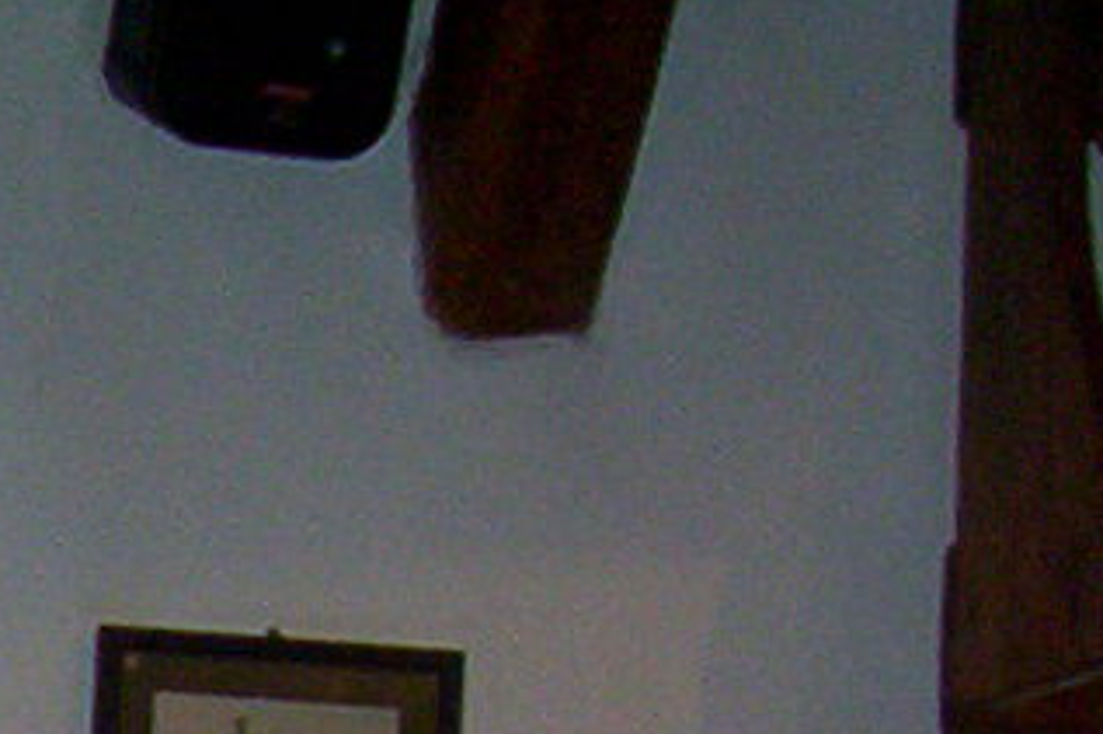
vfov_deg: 5.6
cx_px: -790
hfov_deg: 8.6
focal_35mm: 231
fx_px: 7074
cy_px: 2132
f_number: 2.73
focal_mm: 5.77
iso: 140
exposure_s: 1/60
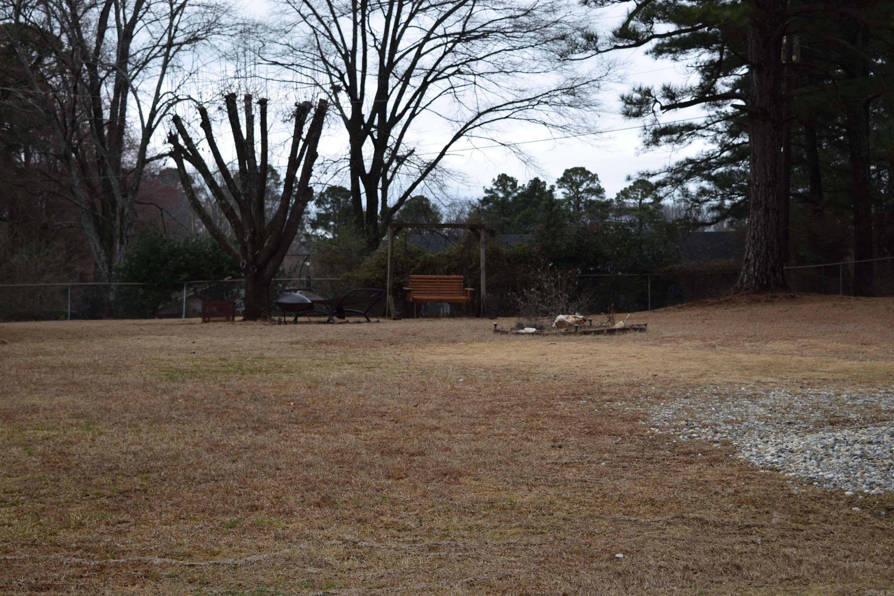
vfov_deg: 21.6
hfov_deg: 31.9
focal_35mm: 63
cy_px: 298
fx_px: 1564
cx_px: 447
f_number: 6.3
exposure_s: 1/160
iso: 100
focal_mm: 42
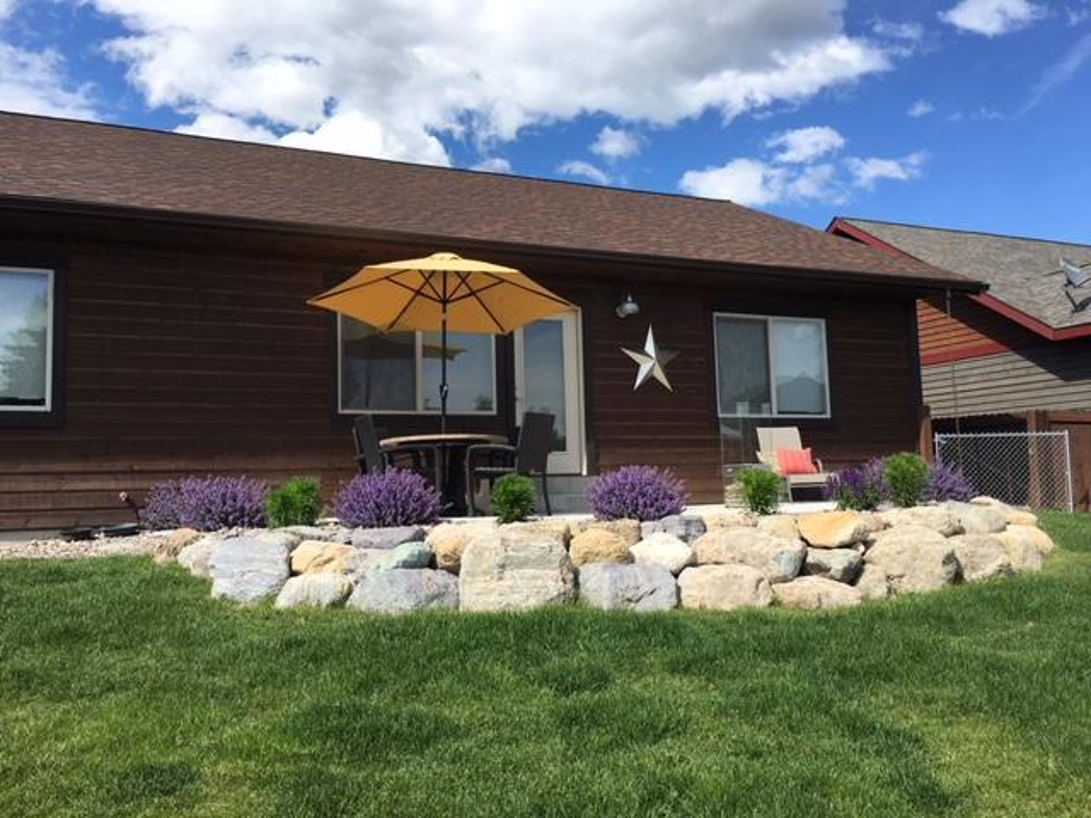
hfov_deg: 61.7
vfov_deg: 48.2
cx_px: 546
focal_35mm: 29
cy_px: 409
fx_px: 914
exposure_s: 1/1326
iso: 25
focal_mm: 4.15
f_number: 2.2
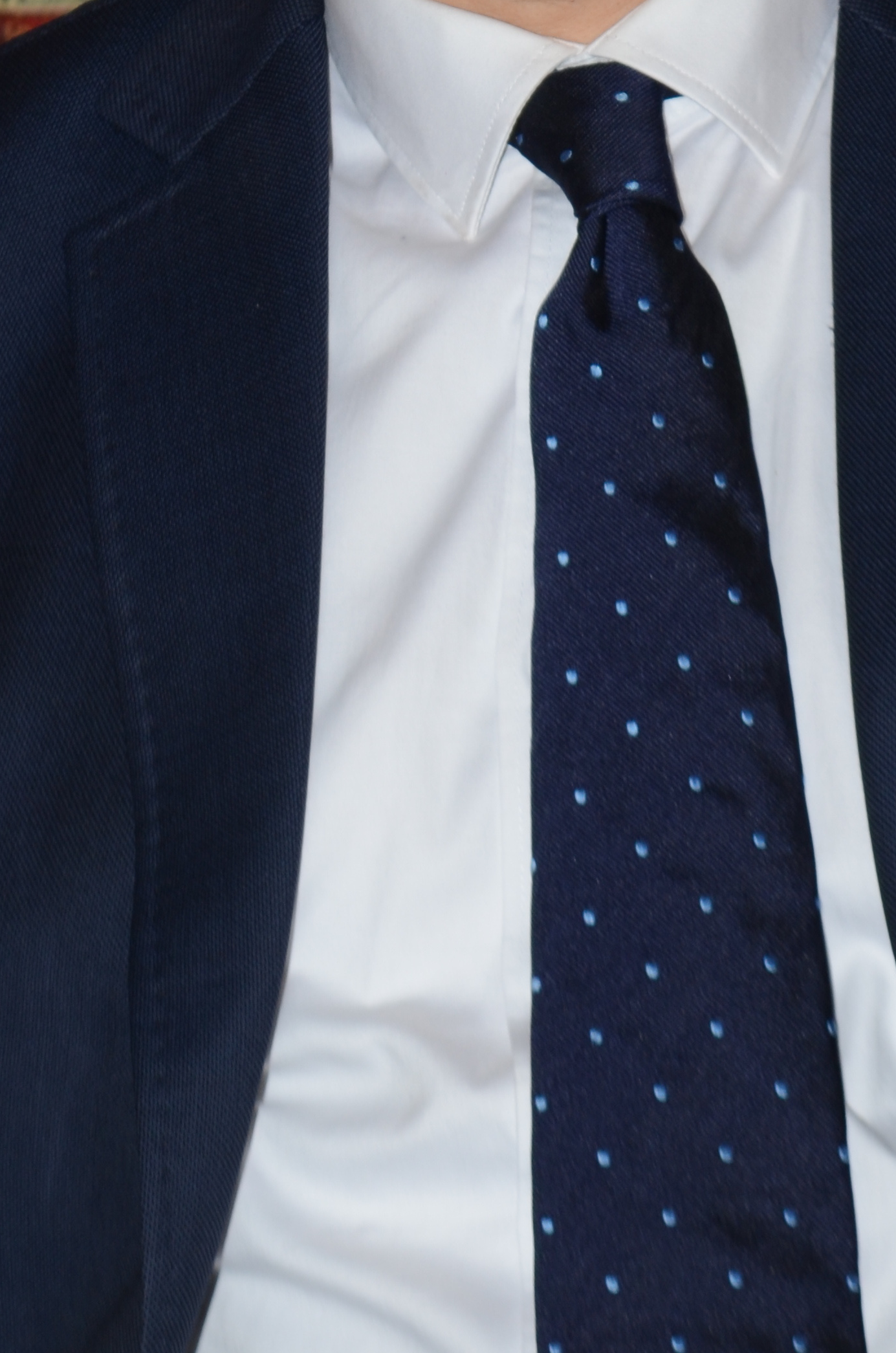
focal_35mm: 265
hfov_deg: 5.2
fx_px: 9944
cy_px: -108
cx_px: 541
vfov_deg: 7.7
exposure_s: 1/250
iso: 250
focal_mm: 75
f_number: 4.5
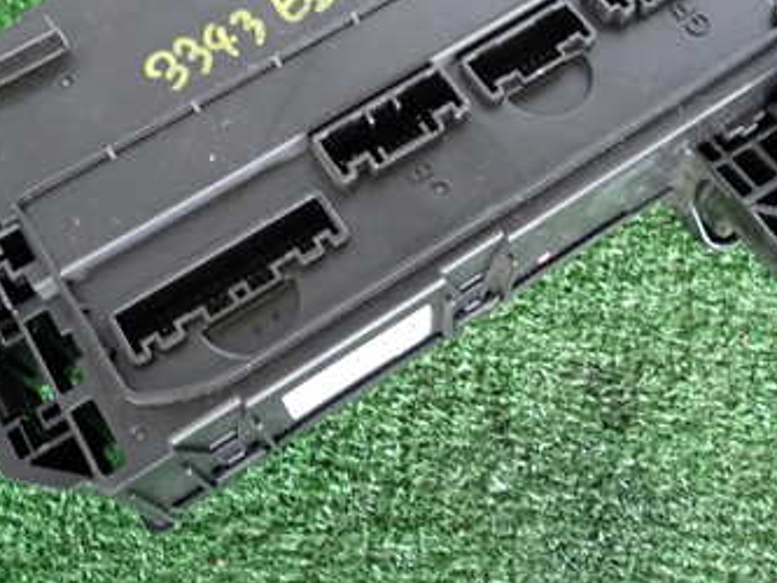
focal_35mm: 45
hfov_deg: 42.1
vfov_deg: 31.8
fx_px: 1010
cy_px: 163
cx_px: 387
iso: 250
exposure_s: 1/30
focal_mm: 4.5
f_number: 2
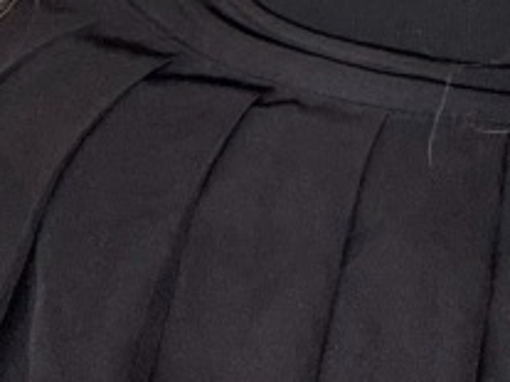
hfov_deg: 11.6
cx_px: 303
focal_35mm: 171
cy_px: -612
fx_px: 2518
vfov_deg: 7.9
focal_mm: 2.69
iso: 160
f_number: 1.9
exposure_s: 1/50
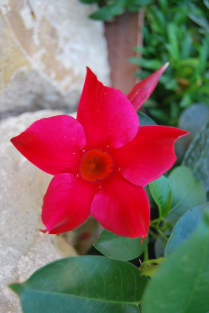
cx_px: 104
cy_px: 156
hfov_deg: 29.0
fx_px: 404
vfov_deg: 42.3
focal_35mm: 46
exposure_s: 1/60
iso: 220
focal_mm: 31
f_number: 4.5
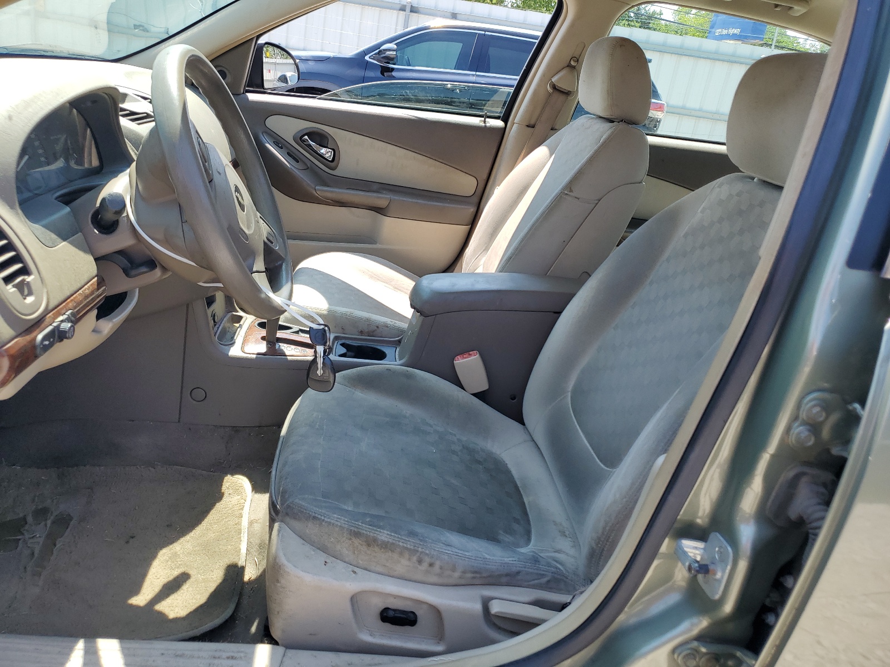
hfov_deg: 67.3
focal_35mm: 26
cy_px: 334
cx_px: 445
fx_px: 668
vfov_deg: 53.1
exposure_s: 1/667
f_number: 1.5
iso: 50
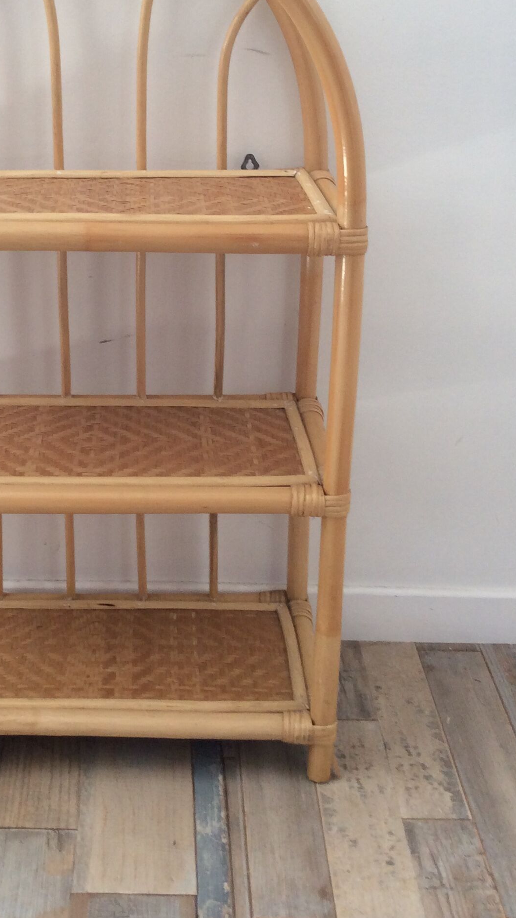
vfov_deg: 42.3
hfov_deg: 24.7
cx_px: 133
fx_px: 1168
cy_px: 309
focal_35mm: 48
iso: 50
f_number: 2.4
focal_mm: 3.3
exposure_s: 1/25
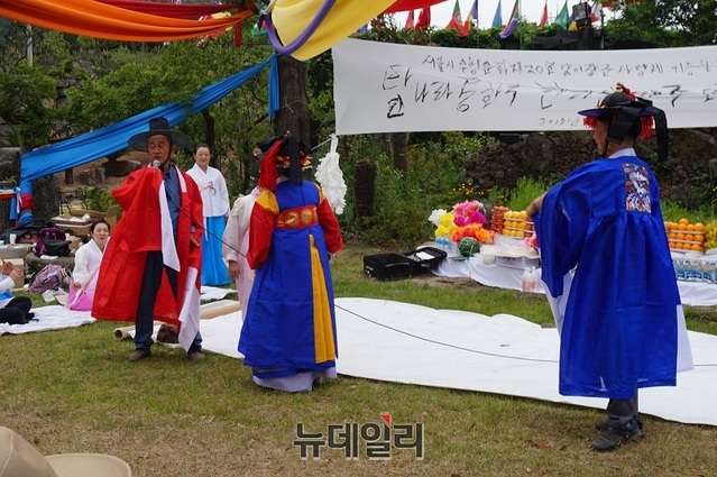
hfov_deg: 42.4
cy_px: 238
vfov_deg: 28.9
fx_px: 925
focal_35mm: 46
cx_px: 358
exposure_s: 1/80
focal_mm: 31
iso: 100
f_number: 11
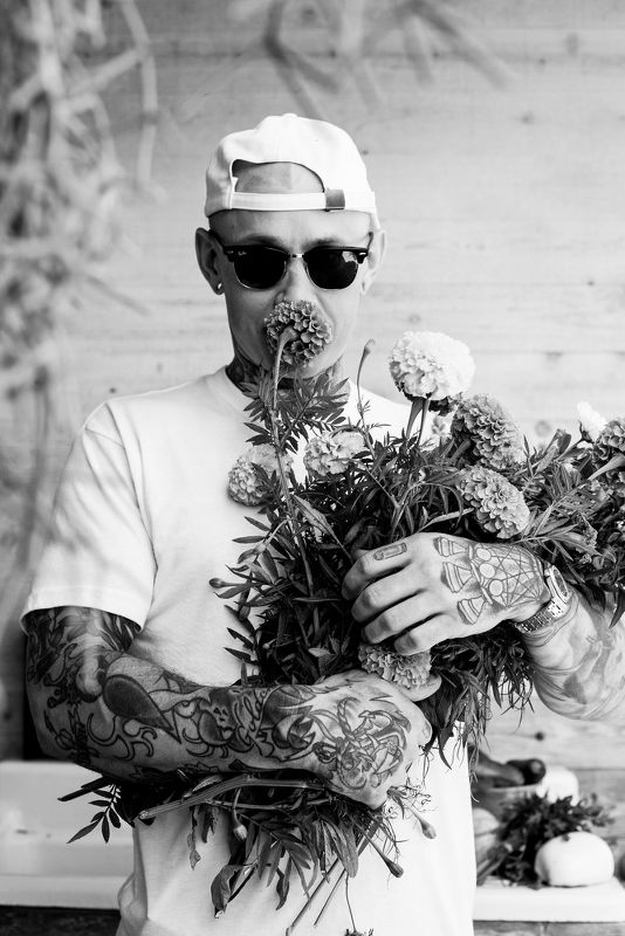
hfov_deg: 27.0
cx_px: 312
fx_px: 1301
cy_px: 468
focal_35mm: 50
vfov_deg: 39.6
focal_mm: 50
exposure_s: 1/160
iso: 320
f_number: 5
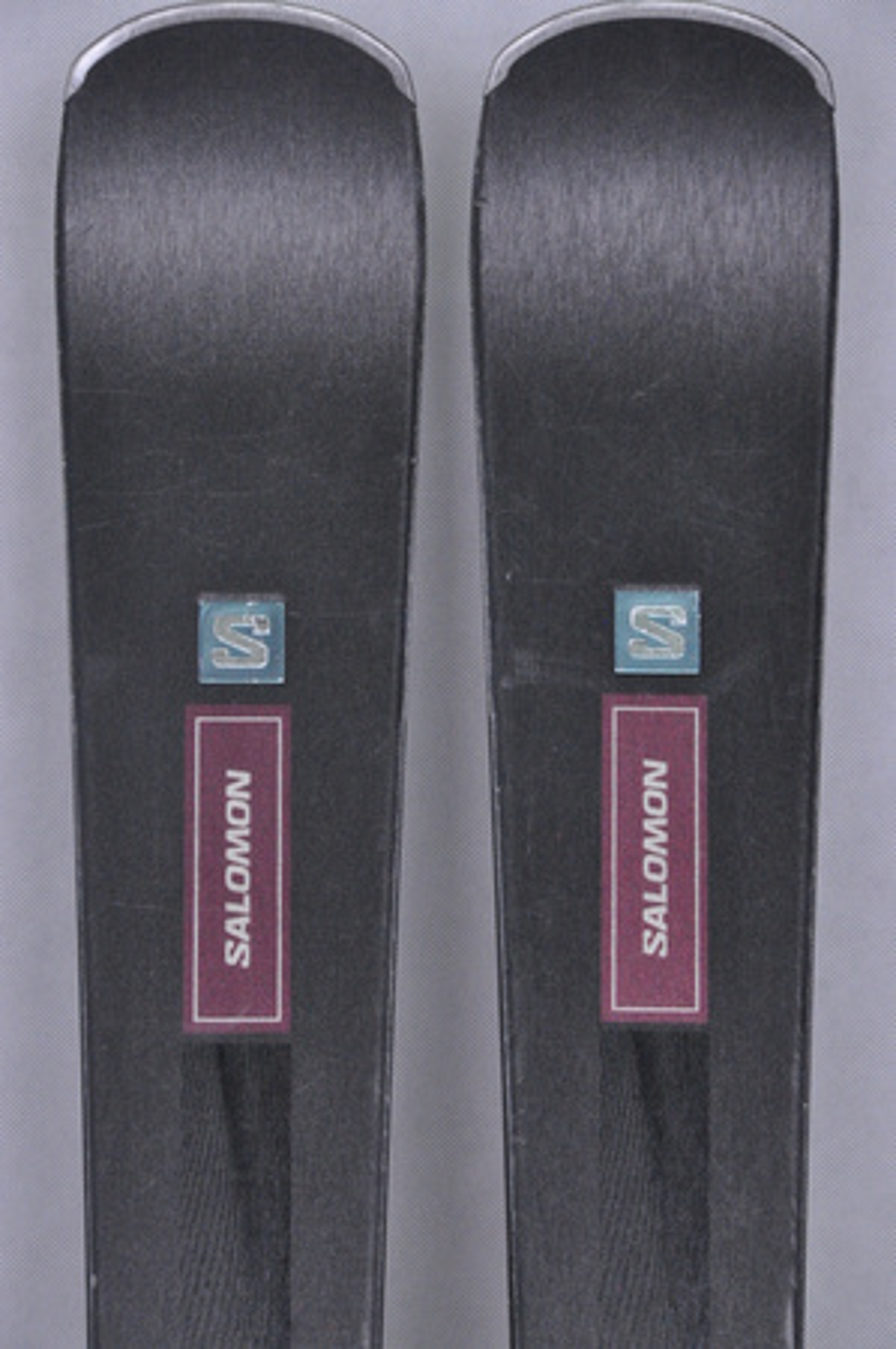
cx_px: 448
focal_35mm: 158
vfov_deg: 13.1
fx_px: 5893
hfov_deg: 8.7
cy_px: 674
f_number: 9.5
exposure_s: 1/125
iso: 3200
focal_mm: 105
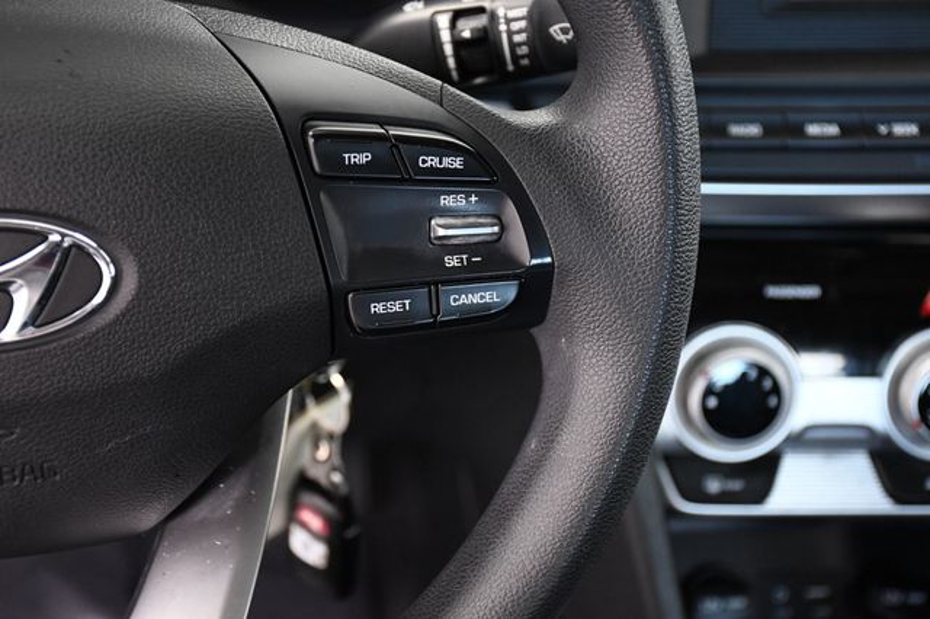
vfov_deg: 21.5
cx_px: 465
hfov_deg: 31.9
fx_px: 1627
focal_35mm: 63
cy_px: 310
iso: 2500
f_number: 4.5
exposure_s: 1/80
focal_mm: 42
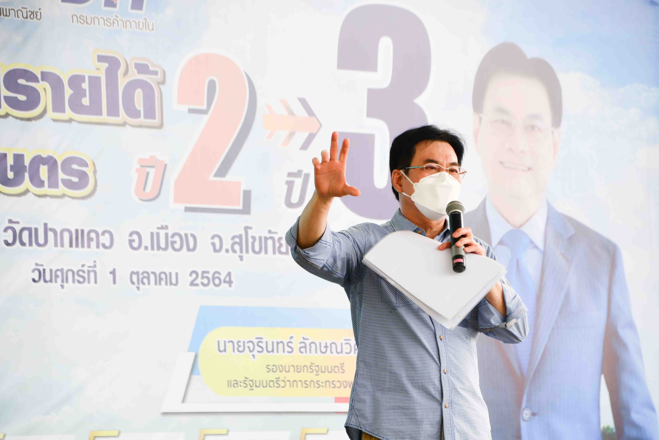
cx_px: 330
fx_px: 3569
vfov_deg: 7.0
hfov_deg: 10.5
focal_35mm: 195
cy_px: 220
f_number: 6
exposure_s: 1/125
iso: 200
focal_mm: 130
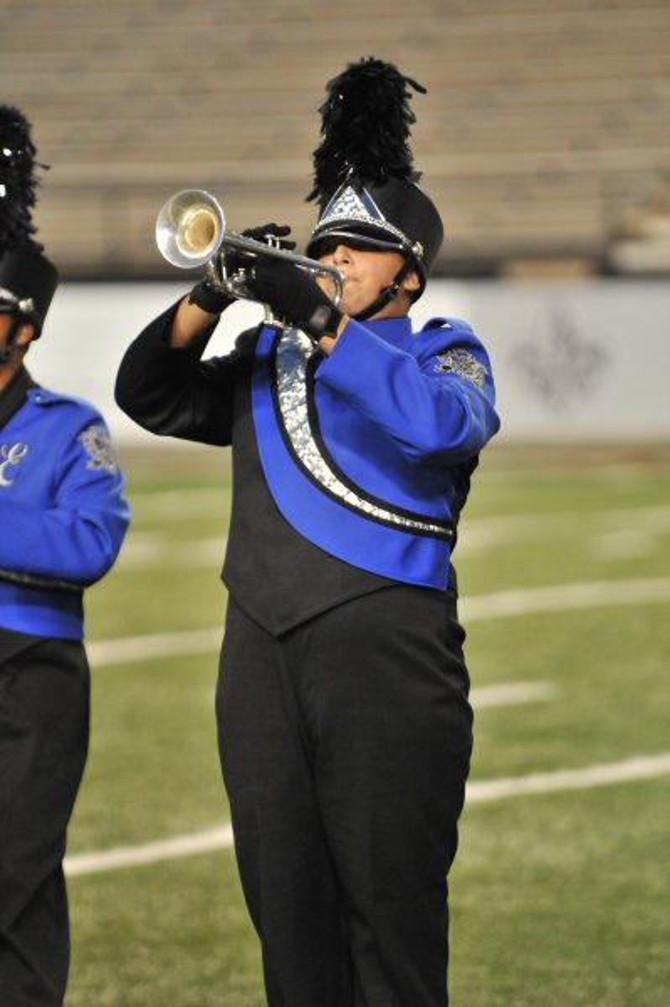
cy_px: 504
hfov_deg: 4.6
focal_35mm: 300
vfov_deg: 6.9
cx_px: 335
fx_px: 8389
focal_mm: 200
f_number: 2.8
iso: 1600
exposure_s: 1/400
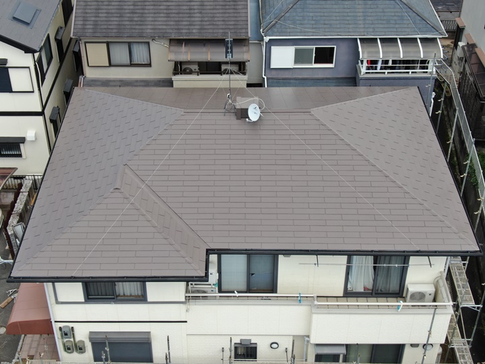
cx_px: 242
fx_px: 673
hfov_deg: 39.7
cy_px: 182
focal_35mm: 48
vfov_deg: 30.3
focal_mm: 8.6
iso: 100
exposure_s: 1/320
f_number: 3.8
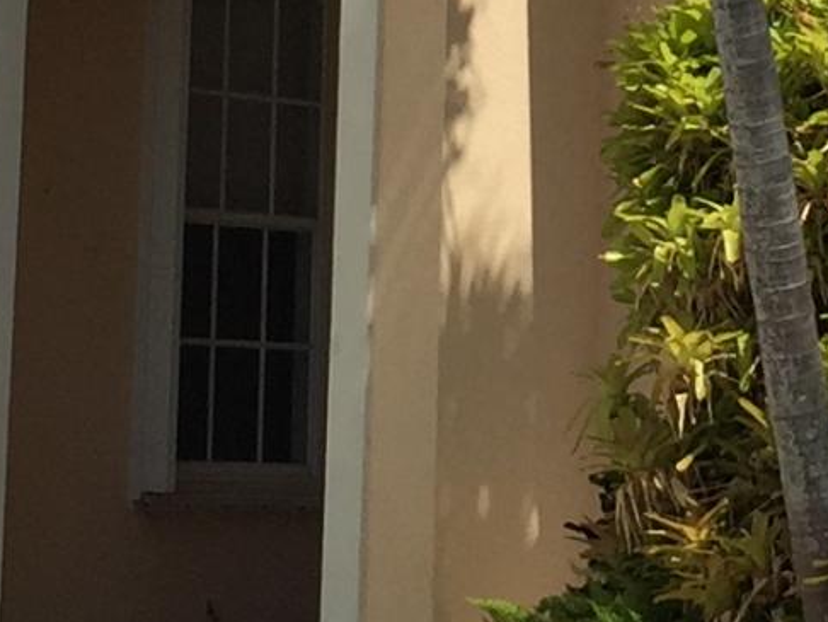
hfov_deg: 11.0
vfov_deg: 8.1
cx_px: 540
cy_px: -433
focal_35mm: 179
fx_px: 4284
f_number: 2.2
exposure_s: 1/3300
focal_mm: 4.15
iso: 32
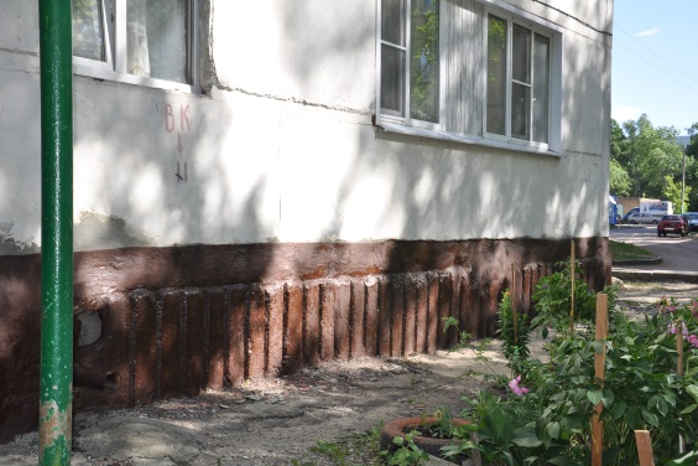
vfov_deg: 27.5
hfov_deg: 40.3
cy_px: 236
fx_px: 950
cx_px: 344
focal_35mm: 49
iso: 200
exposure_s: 1/200
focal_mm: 32
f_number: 7.1
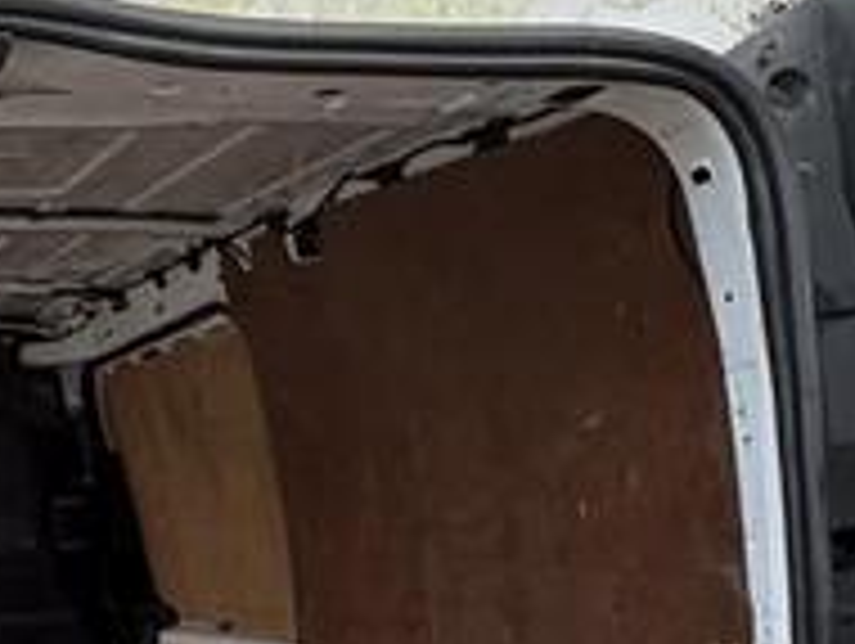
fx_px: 1632
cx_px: -216
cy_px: 878
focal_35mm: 66
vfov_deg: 20.1
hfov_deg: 25.7
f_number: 2.2
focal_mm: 2.22
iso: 125
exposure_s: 1/107
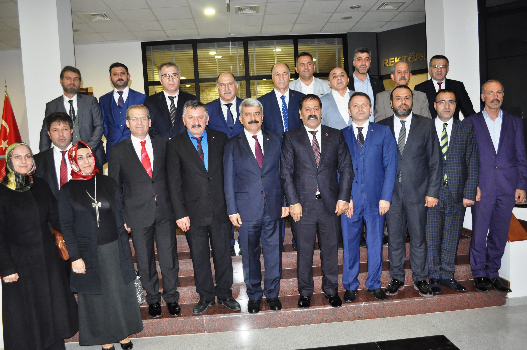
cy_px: 175
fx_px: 395
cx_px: 264
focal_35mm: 27
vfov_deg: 47.8
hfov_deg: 67.4
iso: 800
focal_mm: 18
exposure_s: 1/60
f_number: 3.5
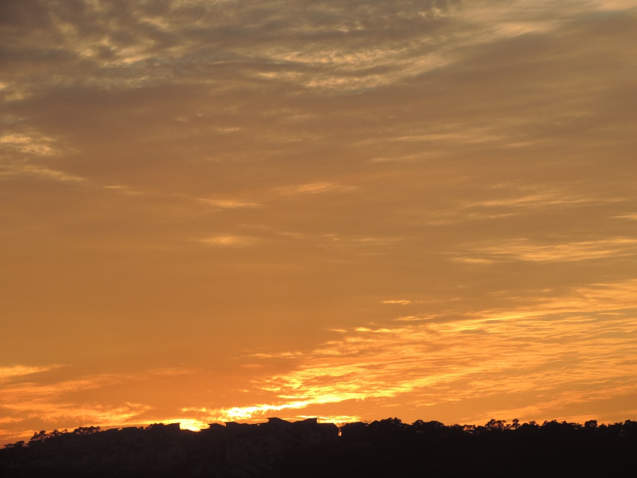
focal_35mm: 250
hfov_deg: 7.9
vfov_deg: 5.9
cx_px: 318
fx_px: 4602
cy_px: 239
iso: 80
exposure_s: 1/400
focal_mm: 44.5
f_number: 4.7
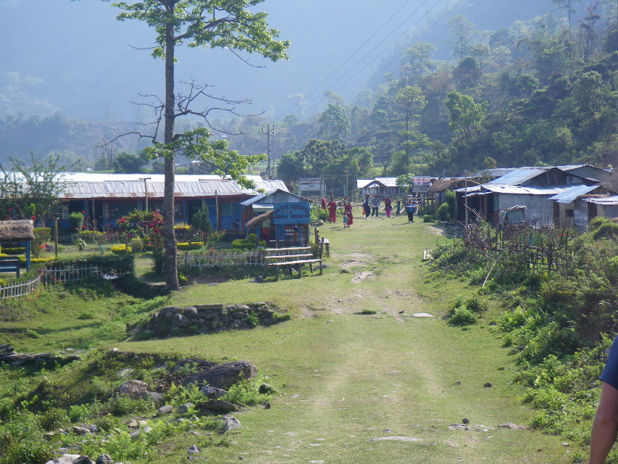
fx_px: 1107
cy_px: 232
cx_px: 309
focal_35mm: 62
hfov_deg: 31.2
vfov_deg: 23.7
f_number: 4.6
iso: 50
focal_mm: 11.1
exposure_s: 1/160
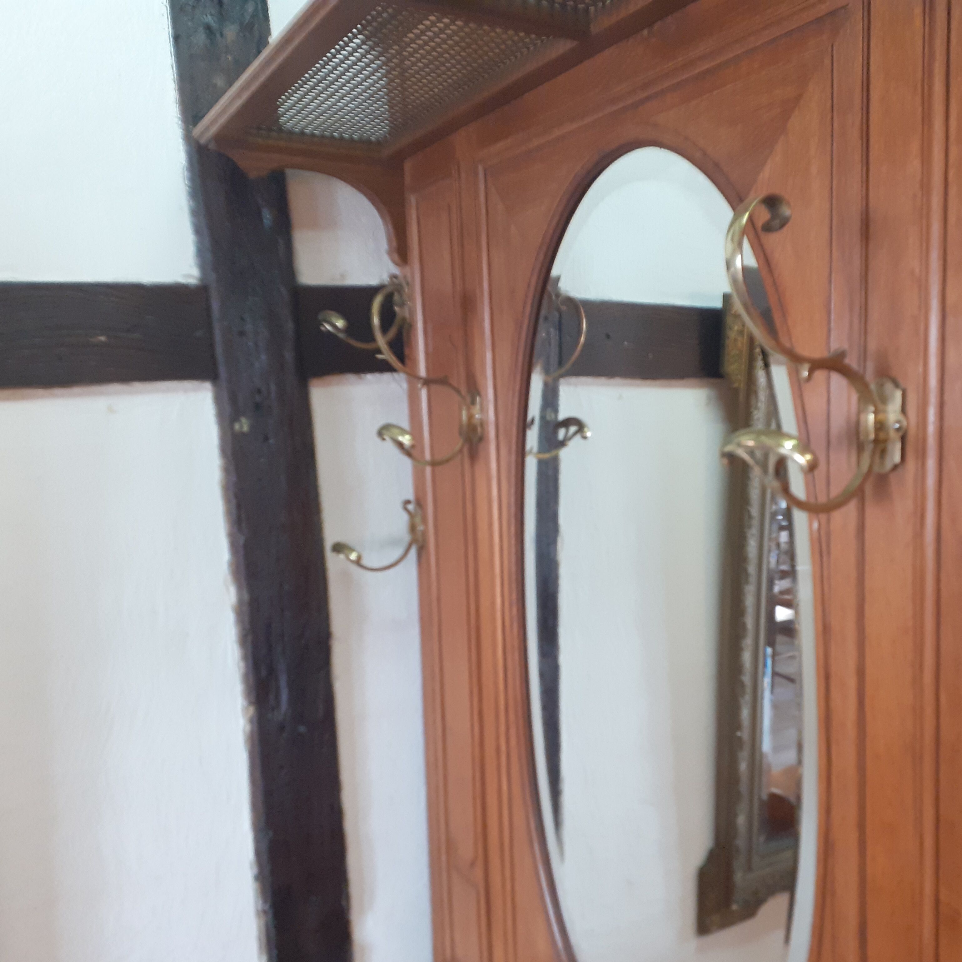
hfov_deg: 50.5
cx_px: 615
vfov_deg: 51.1
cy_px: 483
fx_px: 1006
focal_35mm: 32
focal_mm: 3.6
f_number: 1.9
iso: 200
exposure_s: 1/50
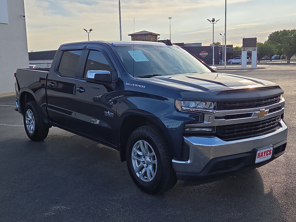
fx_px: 342
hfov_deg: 46.8
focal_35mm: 40
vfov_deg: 36.0
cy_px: 111
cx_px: 148
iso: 25
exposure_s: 1/2000
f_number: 1.8
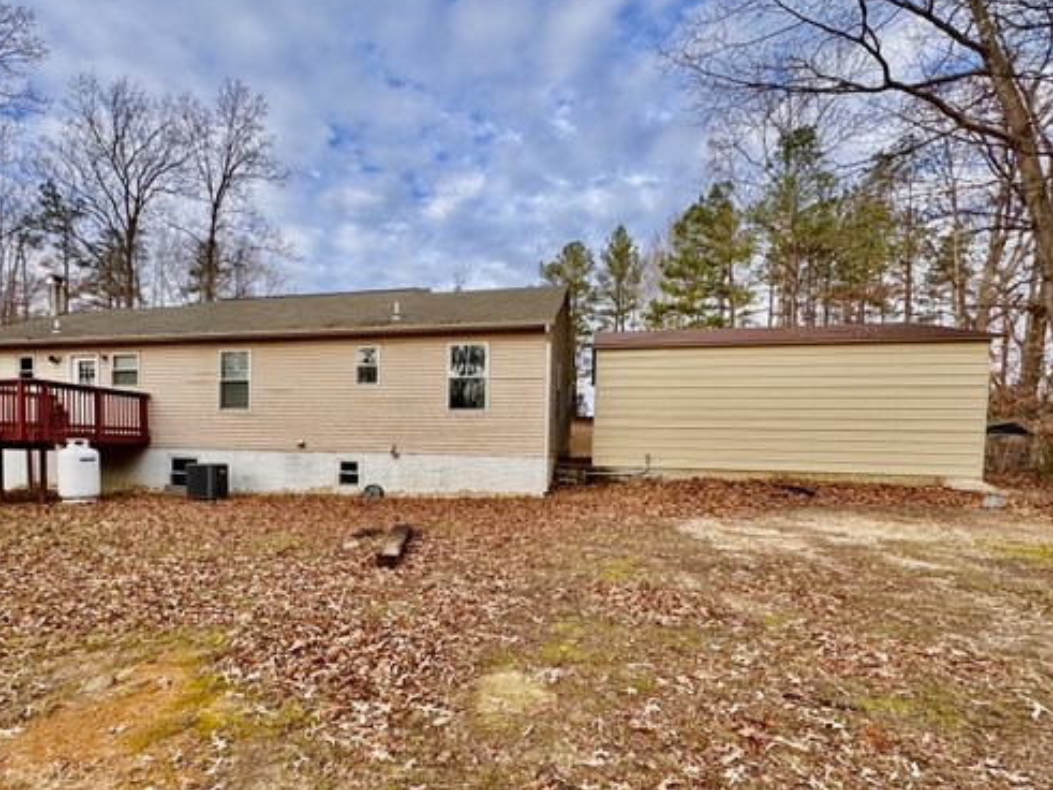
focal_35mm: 18
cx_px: 447
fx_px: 547
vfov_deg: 70.7
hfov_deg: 87.1
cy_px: 480
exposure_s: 1/657
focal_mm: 2.22
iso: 40
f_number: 2.2
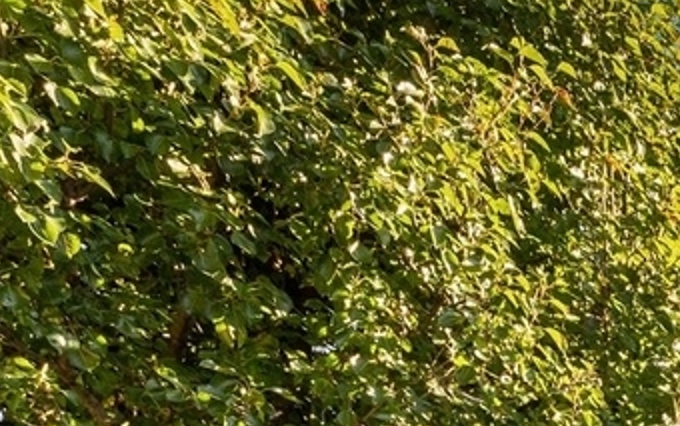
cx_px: 1352
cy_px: 920
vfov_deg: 15.3
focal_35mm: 63
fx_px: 1168
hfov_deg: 19.3
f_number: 9
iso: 200
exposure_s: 1/100
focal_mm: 13
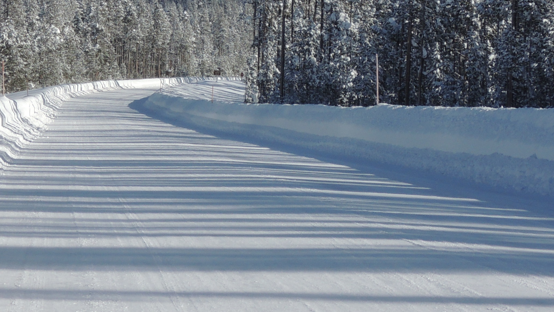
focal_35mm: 208
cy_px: -107
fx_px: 3055
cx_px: 180
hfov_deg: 10.4
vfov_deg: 5.8
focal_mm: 15.2
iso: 100
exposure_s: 1/1000
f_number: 4.5
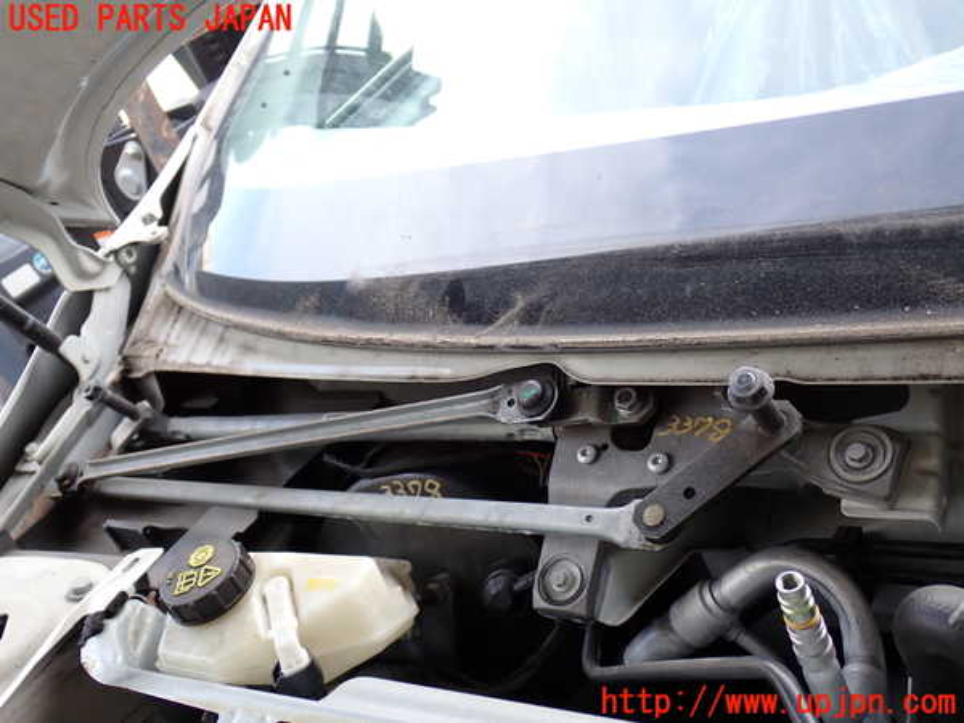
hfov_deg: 49.0
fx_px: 1058
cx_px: 482
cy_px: 362
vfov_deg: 37.7
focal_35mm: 38
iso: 100
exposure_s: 1/80
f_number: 2.7
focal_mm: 6.83
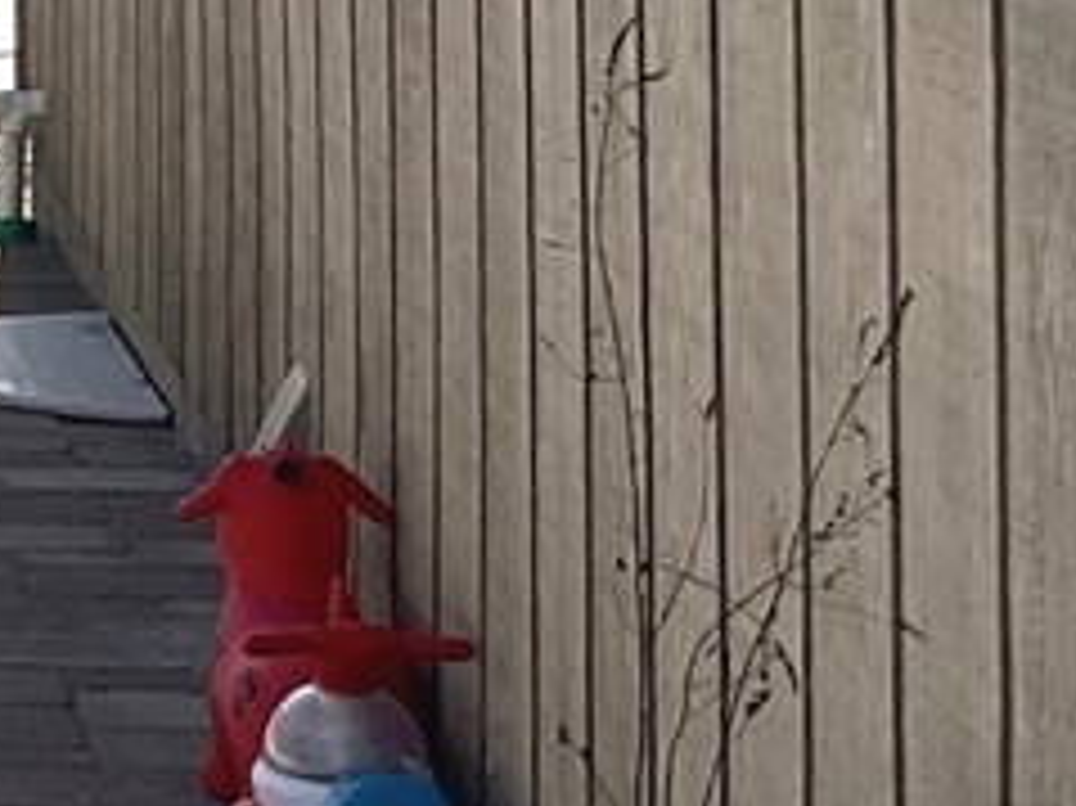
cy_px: -648
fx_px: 5437
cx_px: -900
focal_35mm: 175
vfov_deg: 8.2
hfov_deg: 10.6
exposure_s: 1/4785
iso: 16
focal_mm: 3
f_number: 1.8
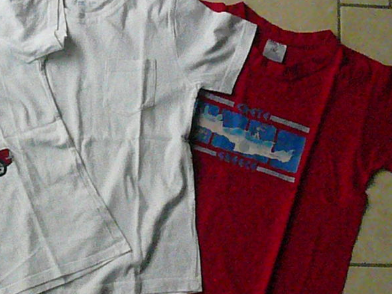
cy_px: 182
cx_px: 100
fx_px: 747
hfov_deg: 29.0
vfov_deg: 22.2
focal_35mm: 66
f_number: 9
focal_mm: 6.4
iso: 3200
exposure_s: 1/1000
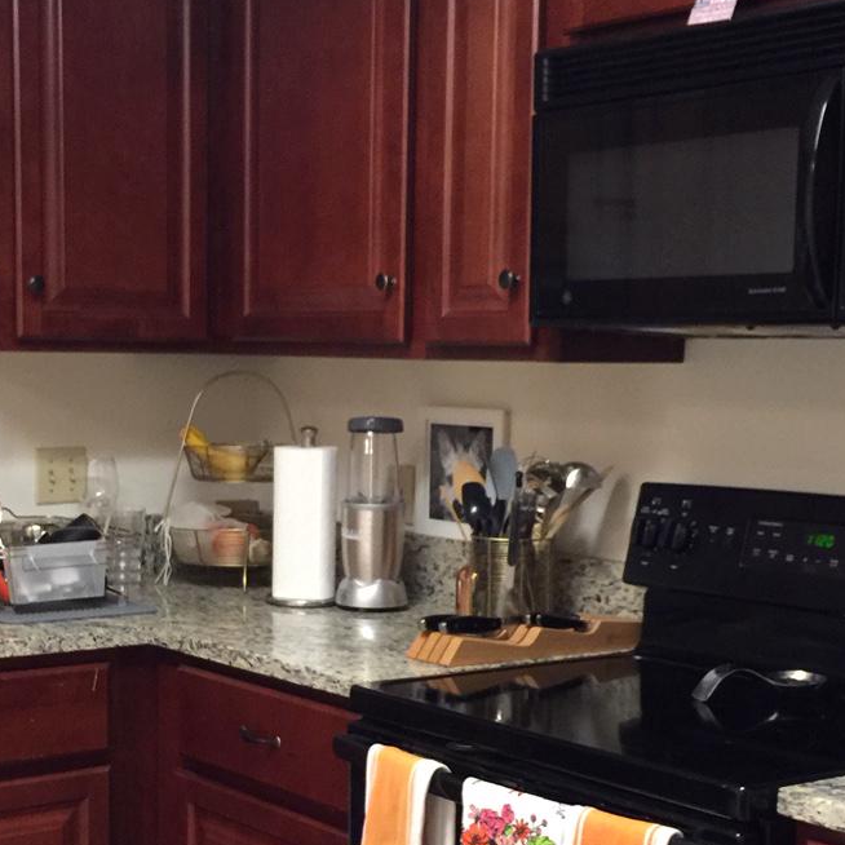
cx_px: 342
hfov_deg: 26.8
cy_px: 611
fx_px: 1768
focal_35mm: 64
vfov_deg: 26.6
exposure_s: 1/10
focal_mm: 4.15
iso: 100
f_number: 2.2
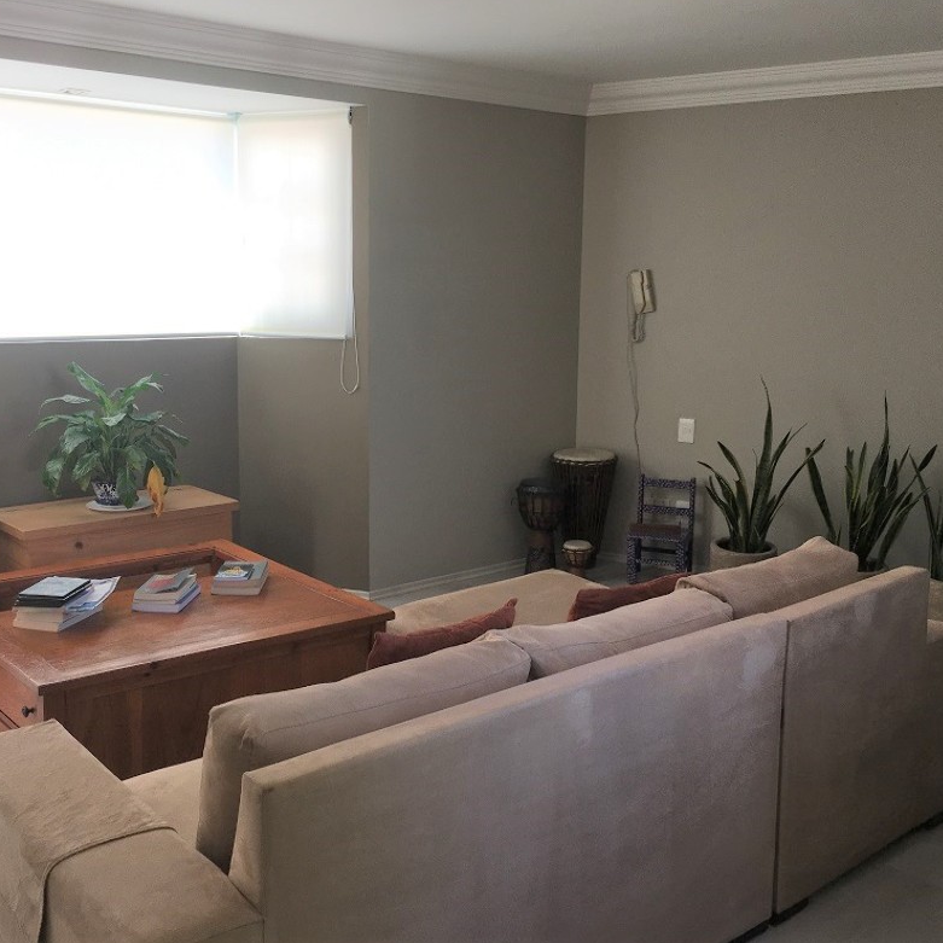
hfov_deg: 47.1
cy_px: 467
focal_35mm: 35
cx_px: 420
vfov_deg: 47.2
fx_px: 1079
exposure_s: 1/120
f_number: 2.2
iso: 32
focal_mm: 4.15
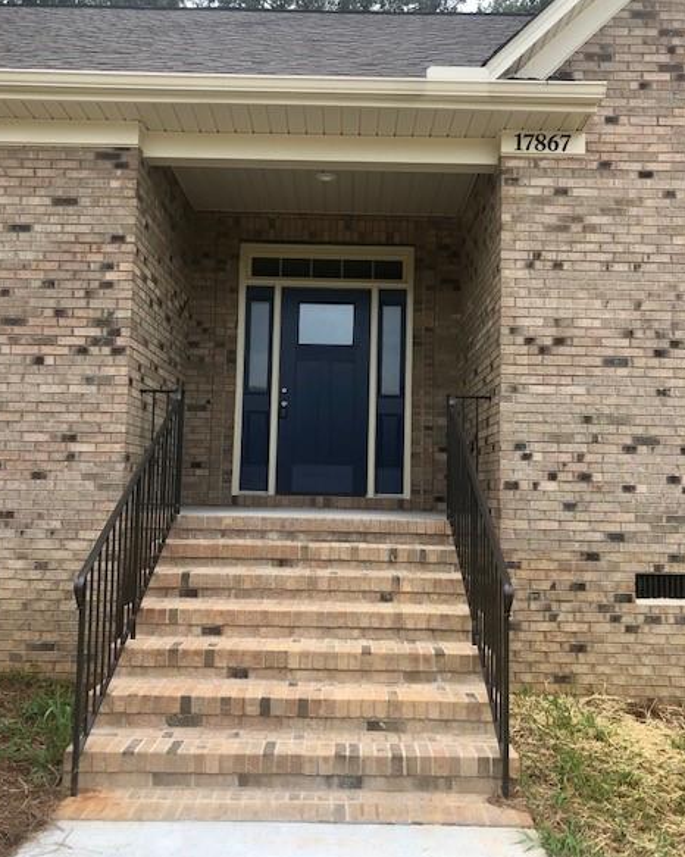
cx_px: 338
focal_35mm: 30
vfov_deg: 58.8
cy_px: 420
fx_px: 761
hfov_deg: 48.5
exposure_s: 1/284
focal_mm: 3.99
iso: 20
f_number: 1.8
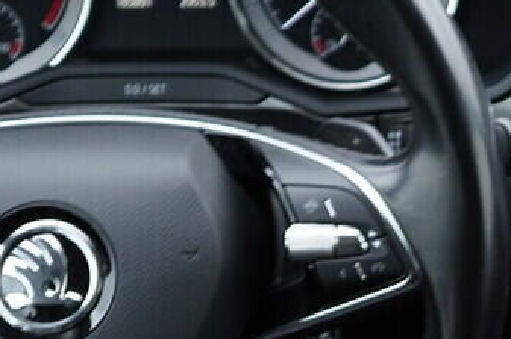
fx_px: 2184
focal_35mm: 154
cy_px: 383
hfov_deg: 13.2
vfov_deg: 8.8
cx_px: 525
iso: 250
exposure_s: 1/40
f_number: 2.8
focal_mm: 24
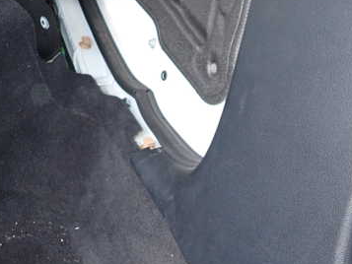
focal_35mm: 42
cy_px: 160
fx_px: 427
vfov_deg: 34.2
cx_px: 266
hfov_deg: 43.3
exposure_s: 1/30
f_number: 2
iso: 200
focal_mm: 4.5
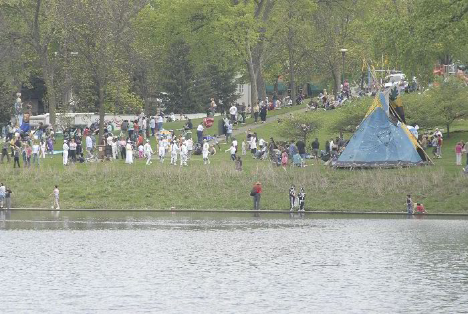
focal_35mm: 300
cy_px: 157
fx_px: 3906
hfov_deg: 6.9
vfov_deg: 4.6
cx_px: 234
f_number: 7.1
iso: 200
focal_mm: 200
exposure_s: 1/200
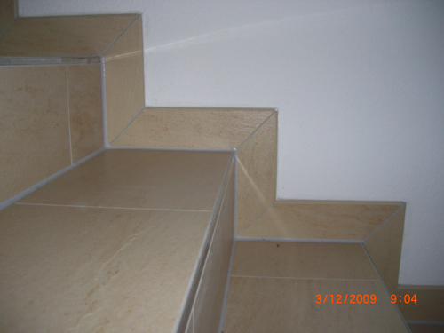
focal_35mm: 38
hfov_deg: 49.0
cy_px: 166
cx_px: 222
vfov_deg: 37.7
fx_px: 487
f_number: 2.8
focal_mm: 7.9
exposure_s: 1/60
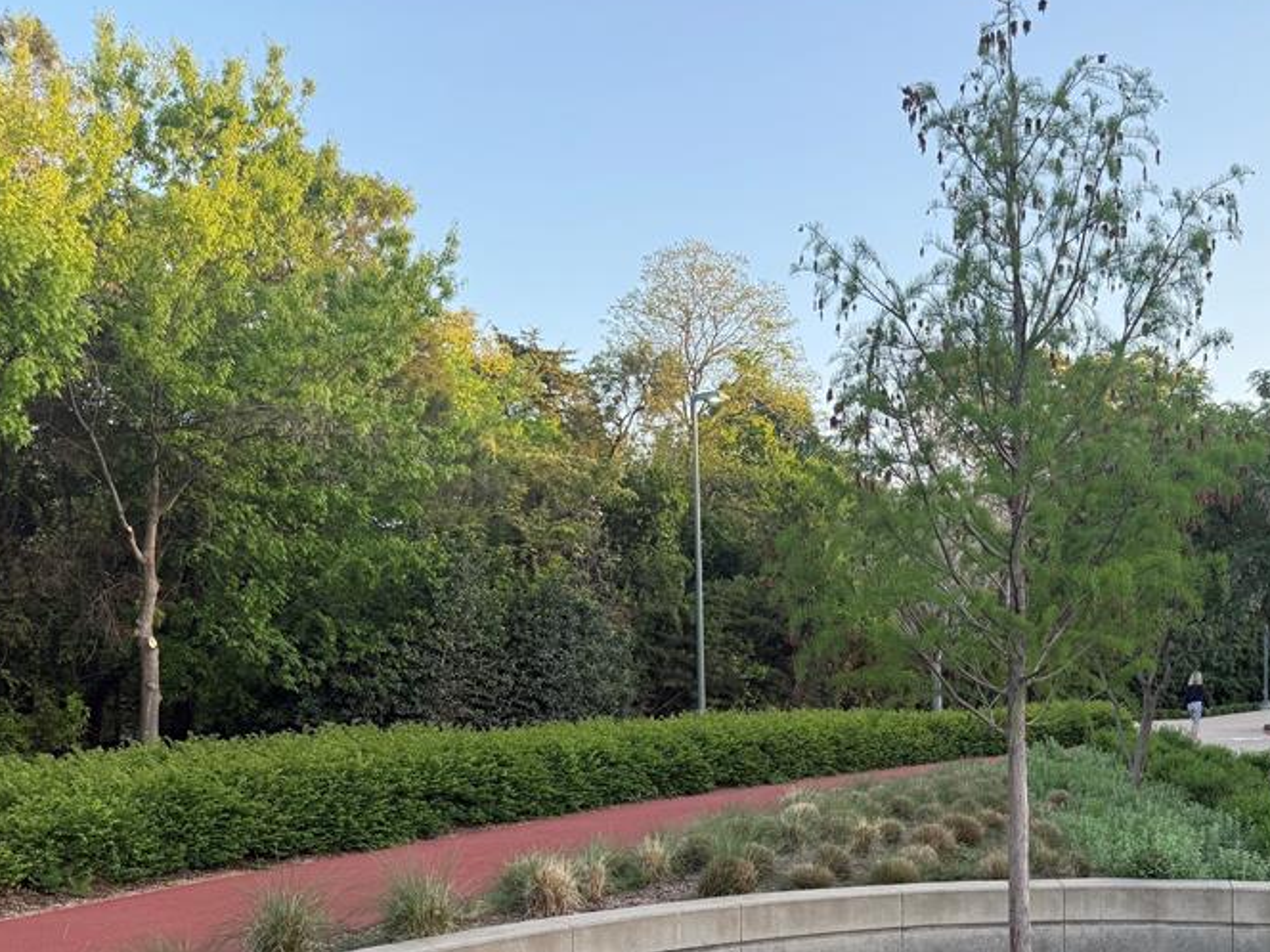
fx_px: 1357
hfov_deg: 48.8
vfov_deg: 37.7
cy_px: 709
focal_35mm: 37
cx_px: 897
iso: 100
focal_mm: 6.76
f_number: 1.78
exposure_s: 1/374
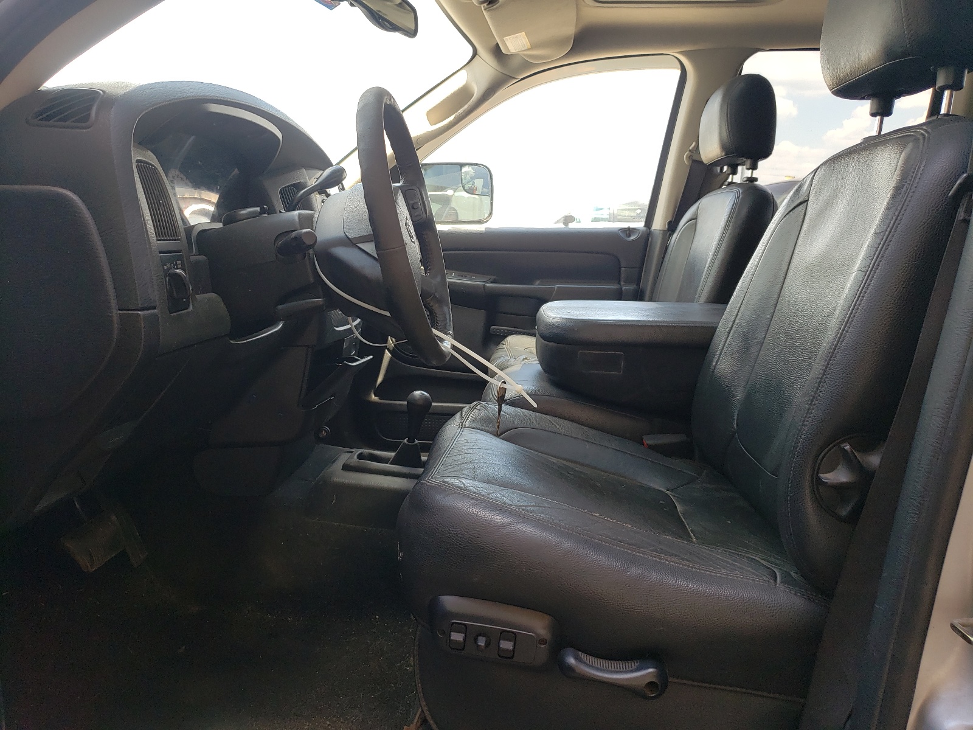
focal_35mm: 26
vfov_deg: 53.1
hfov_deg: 67.3
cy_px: 365
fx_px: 731
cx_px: 486
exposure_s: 1/213
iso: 50
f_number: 1.5
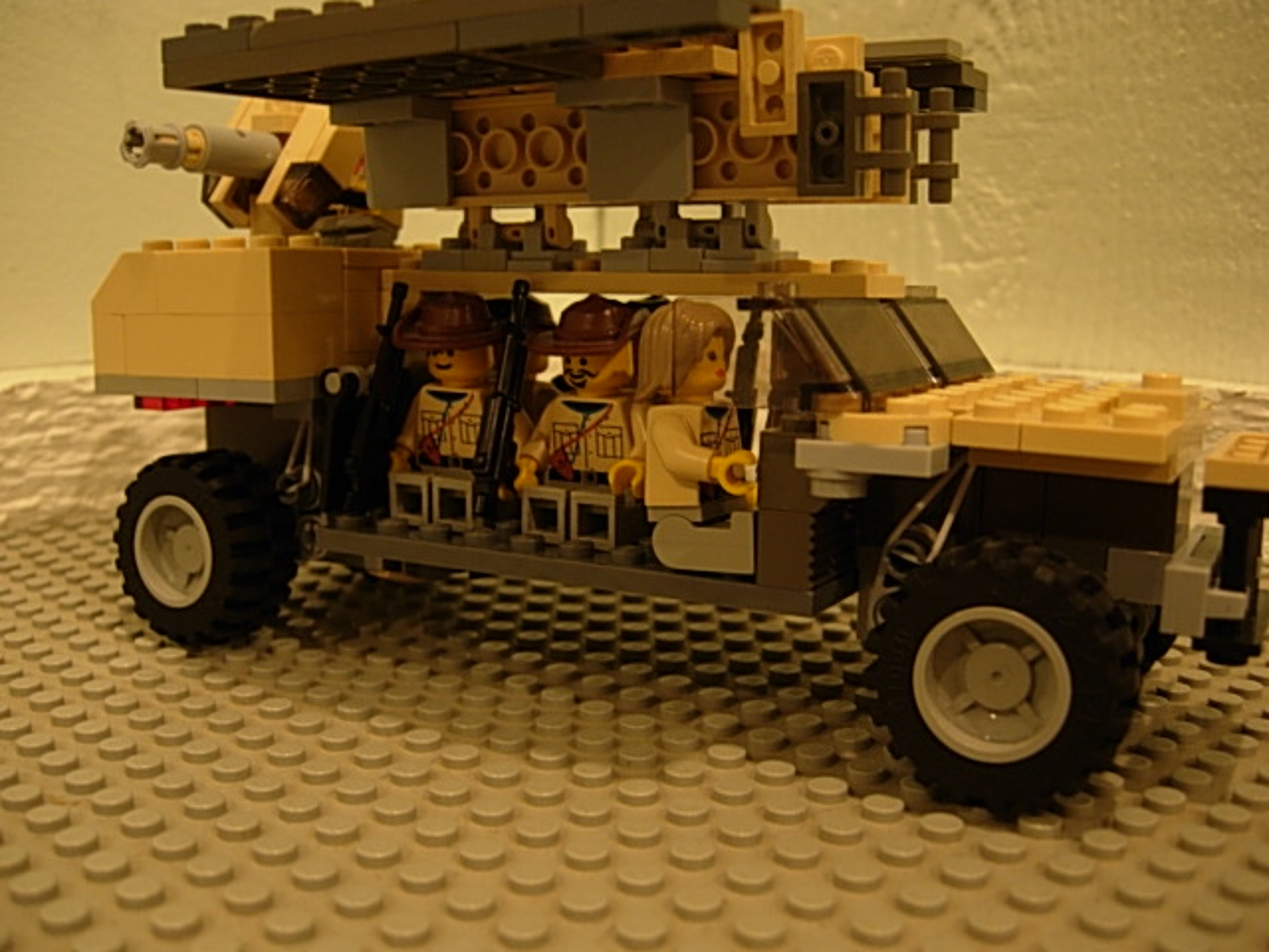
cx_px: 634
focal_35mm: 36
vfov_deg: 39.7
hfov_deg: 51.4
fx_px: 1320
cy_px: 476
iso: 112
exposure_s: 1/4
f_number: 2.7
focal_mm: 7.5
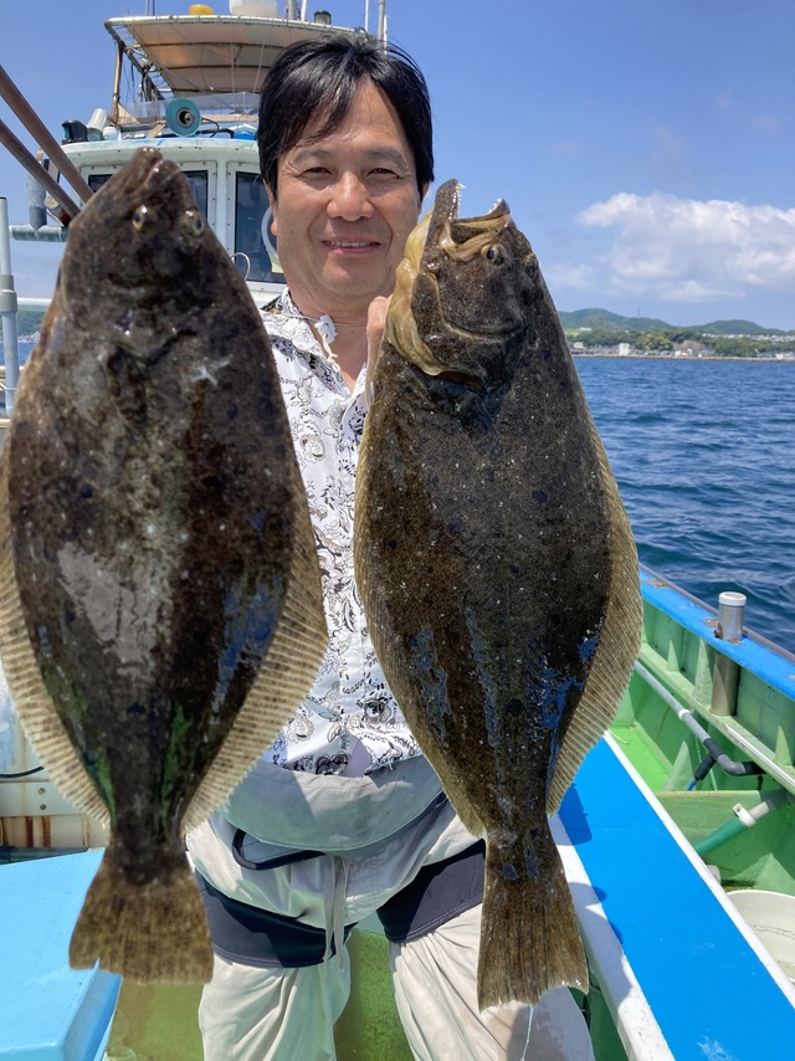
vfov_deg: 63.5
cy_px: 530
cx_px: 398
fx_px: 858
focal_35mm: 28
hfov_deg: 49.7
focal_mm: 3.99
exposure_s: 1/1412
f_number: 1.8
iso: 20
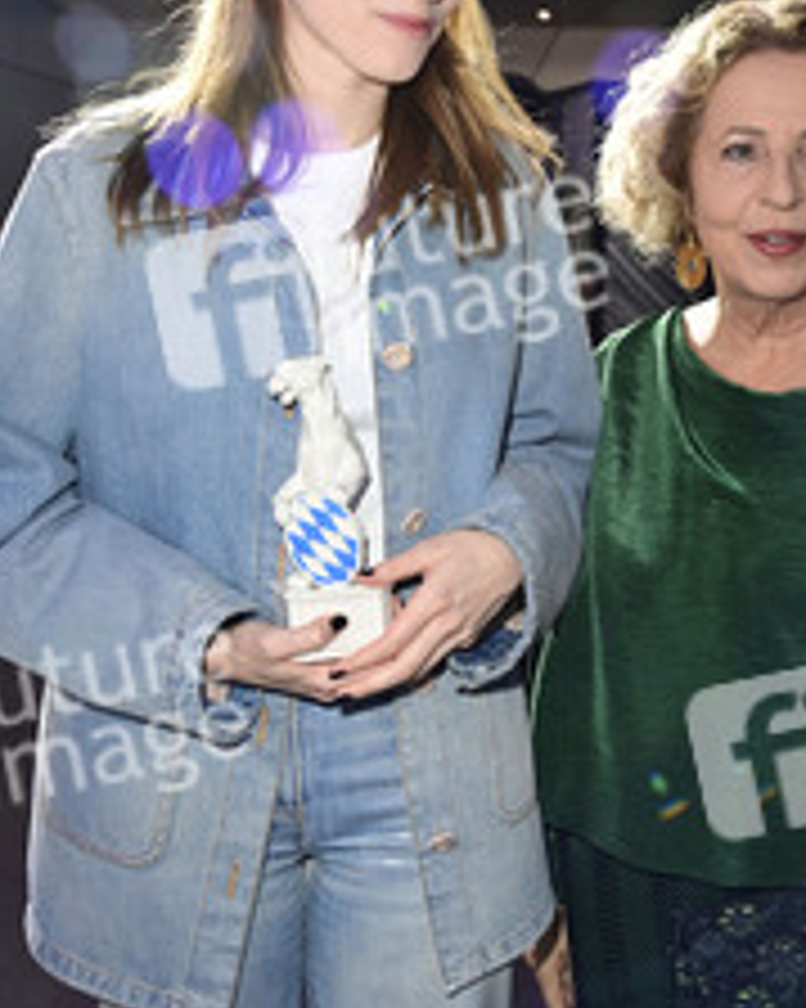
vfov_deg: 33.0
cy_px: 508
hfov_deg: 26.6
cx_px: 509
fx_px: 1701
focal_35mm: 57
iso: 1600
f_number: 5.6
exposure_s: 1/40
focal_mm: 34
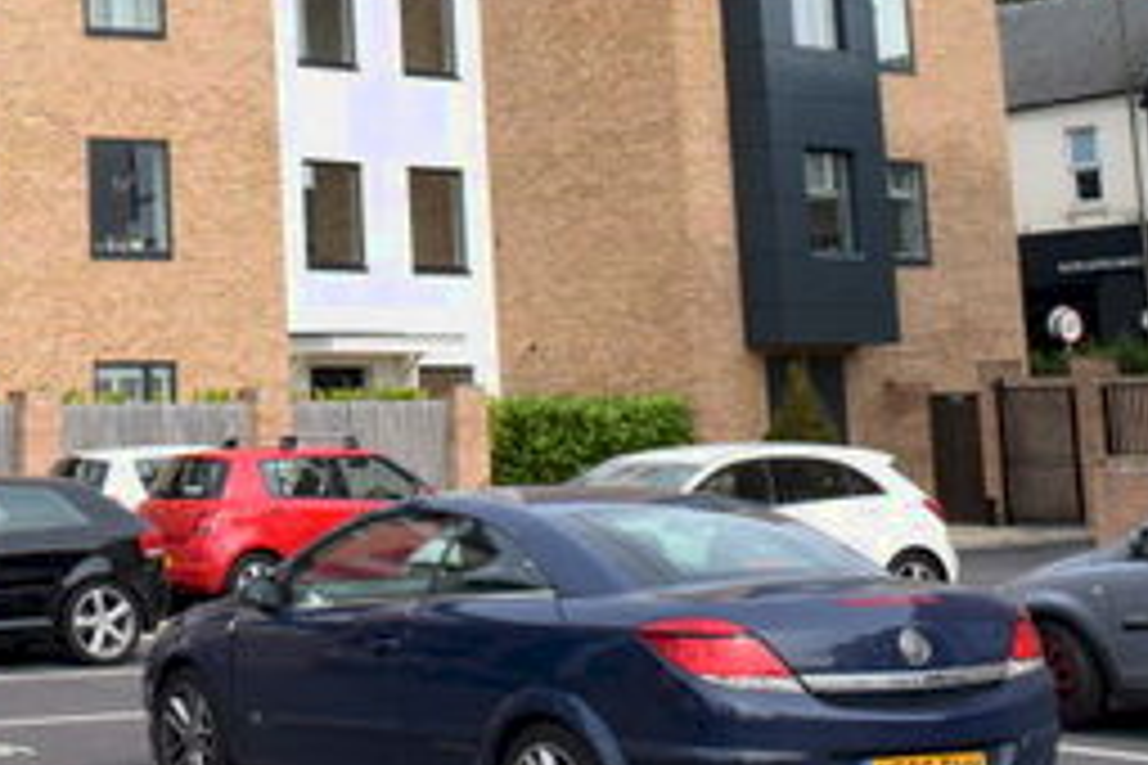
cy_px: -20
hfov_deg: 25.2
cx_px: -144
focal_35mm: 74
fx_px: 2360
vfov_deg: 17.9
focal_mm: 18
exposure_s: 1/200
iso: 400
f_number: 14
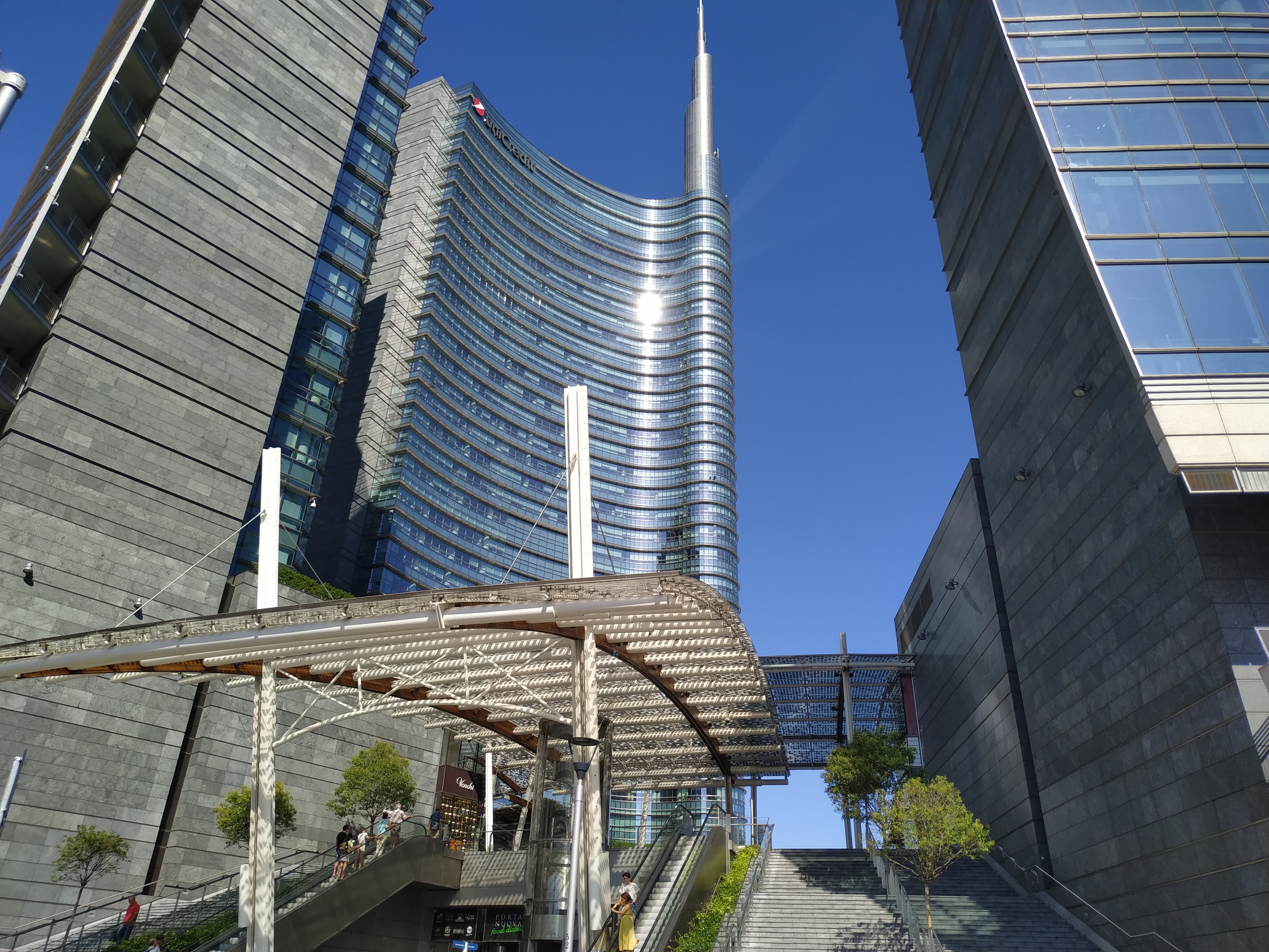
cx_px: 634
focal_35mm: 24
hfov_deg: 71.6
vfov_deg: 56.8
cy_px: 476
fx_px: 880
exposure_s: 1/2546
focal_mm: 3.94
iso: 125
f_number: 1.9
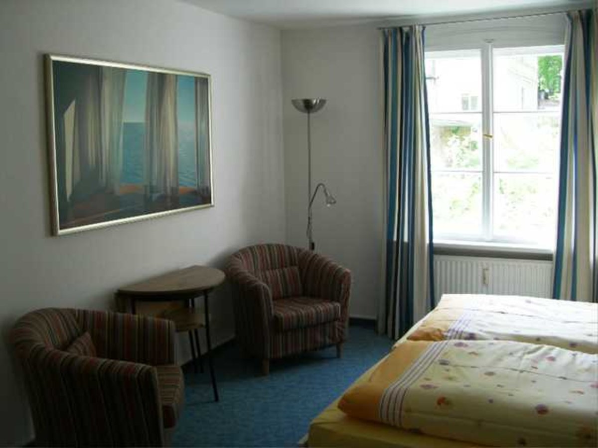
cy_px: 224
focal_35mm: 38
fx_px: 656
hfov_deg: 49.0
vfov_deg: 37.7
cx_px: 299
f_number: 2.7
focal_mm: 6.2
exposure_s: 1/60
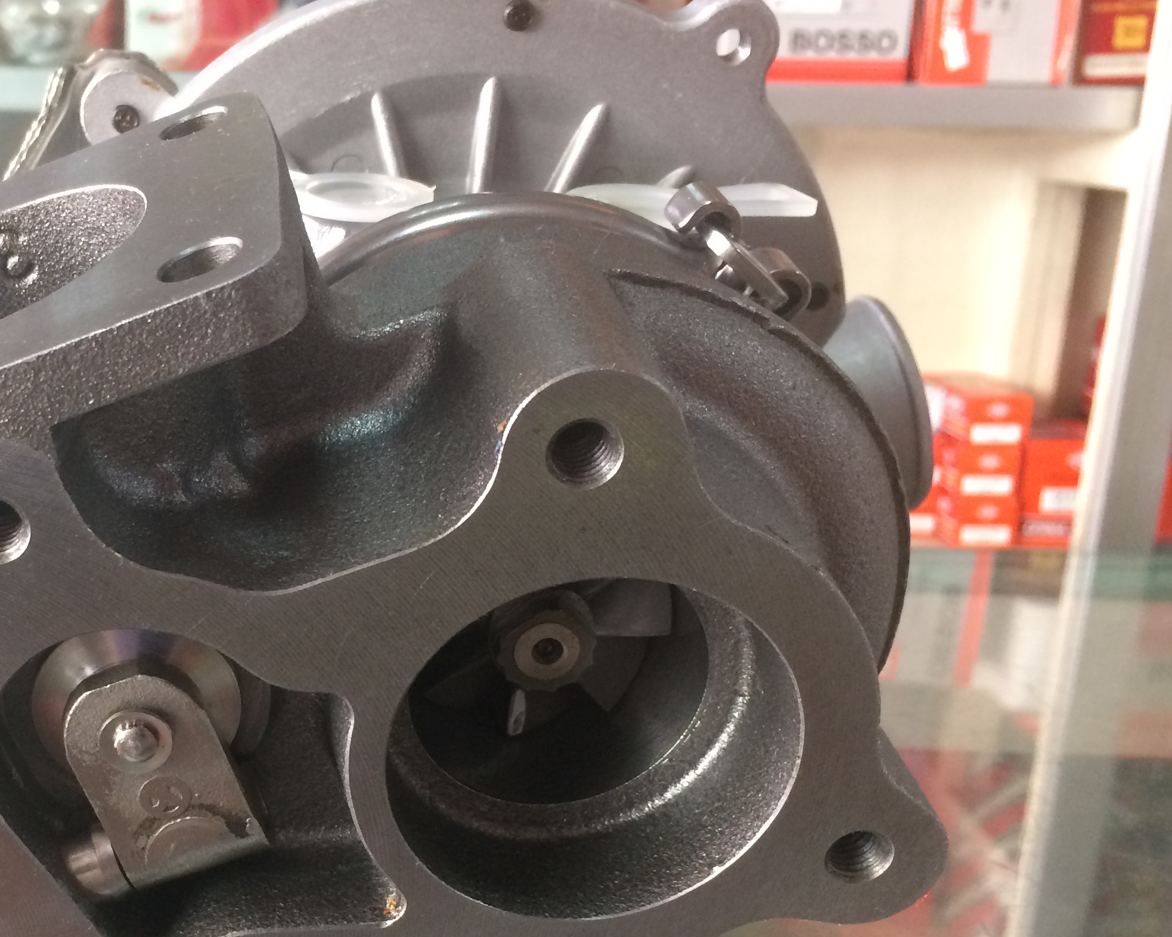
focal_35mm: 47
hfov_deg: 38.3
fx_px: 1630
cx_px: 261
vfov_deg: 31.8
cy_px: 642
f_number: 2.2
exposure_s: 1/33
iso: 200
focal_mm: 4.15
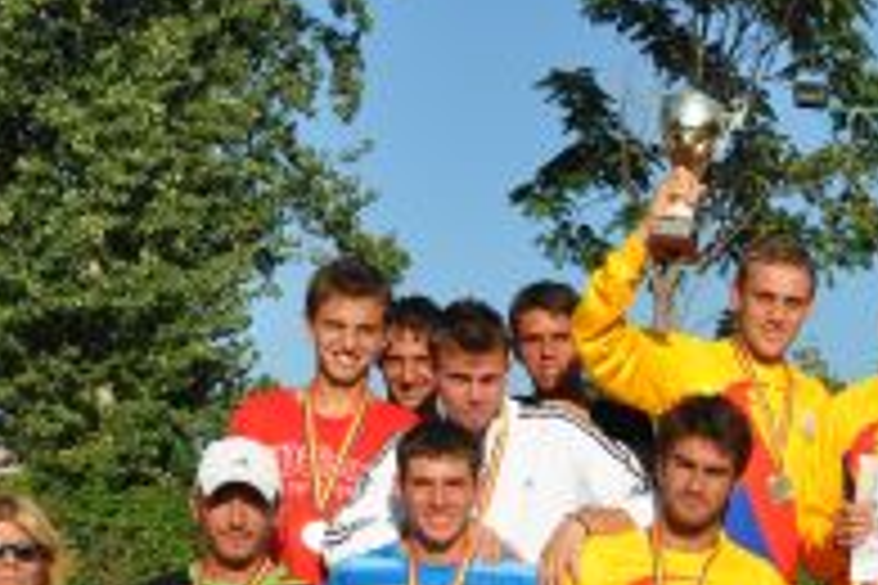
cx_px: 1117
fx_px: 2512
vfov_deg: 12.7
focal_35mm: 103
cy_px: 857
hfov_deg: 18.5
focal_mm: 22
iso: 200
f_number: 10
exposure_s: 1/400
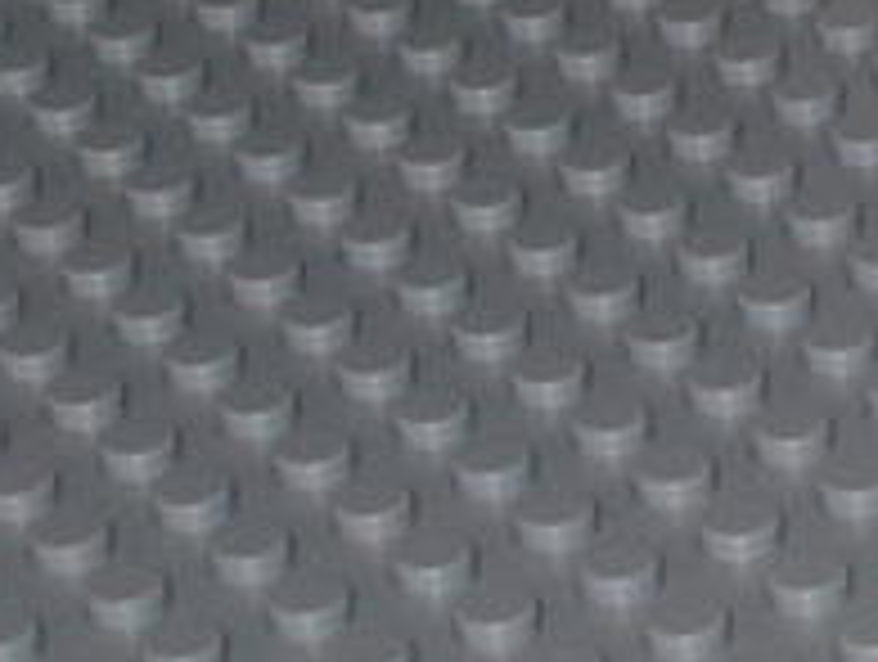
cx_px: 1387
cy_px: -194
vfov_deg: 5.9
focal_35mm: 249
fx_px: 6327
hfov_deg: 7.8
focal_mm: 11.5
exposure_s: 1/80
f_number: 6.9
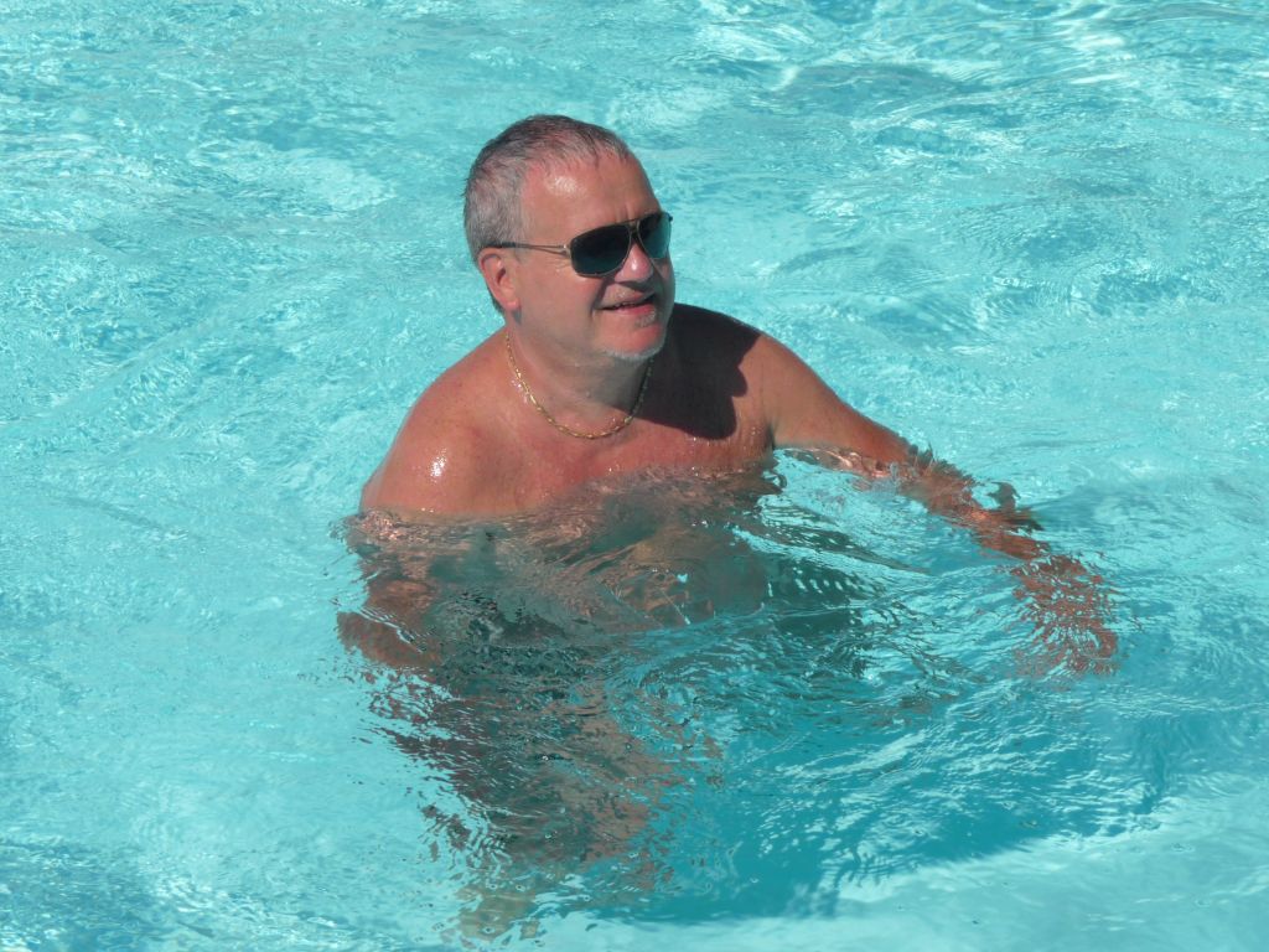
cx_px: 634
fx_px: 5206
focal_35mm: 142
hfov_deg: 13.9
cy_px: 476
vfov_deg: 10.4
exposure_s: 1/250
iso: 100
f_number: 11
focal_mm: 21.8
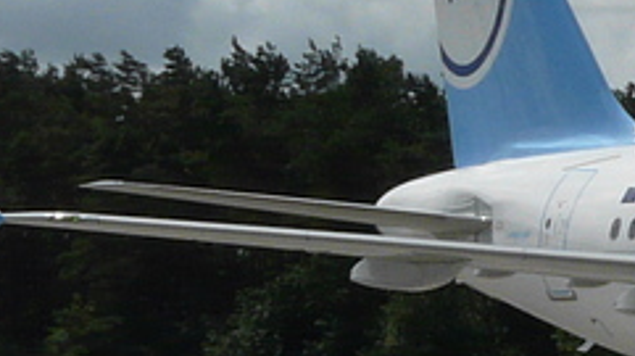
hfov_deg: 6.8
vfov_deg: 4.0
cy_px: 258
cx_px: 1270
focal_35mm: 306
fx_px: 5147
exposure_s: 1/400
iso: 100
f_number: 8
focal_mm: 10.8
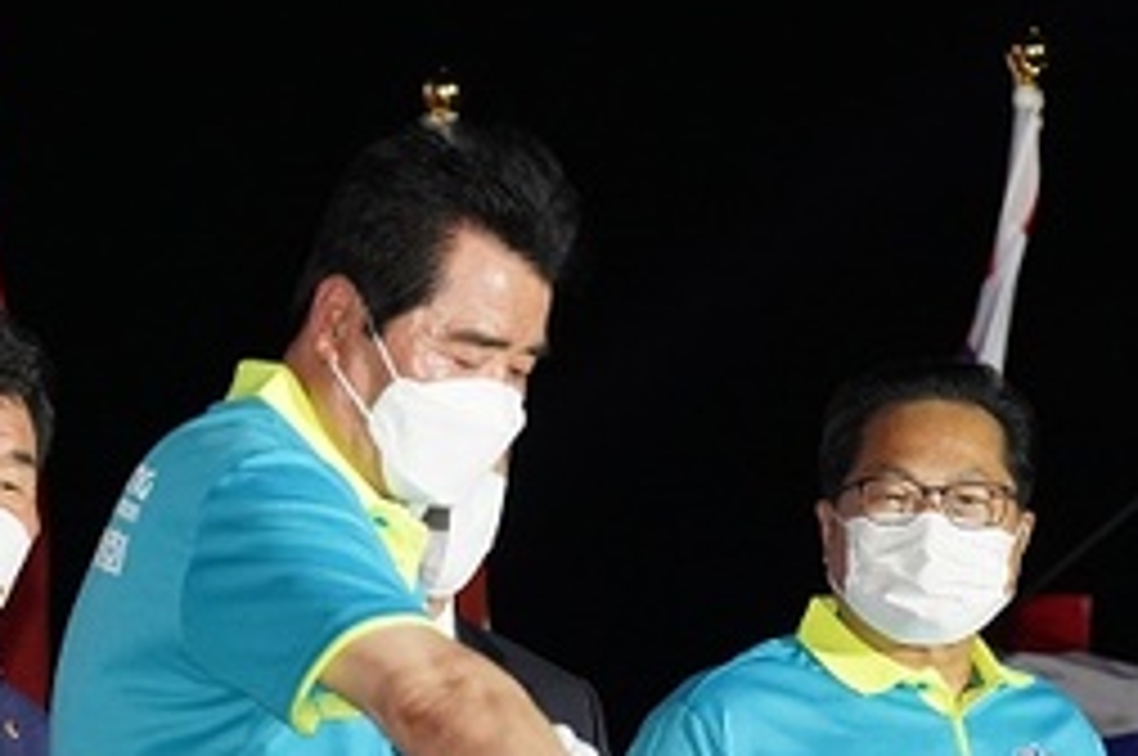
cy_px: 756
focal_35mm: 396
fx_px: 12502
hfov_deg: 5.2
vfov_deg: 3.5
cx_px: 600
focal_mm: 157
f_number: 7.1
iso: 4000
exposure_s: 1/200
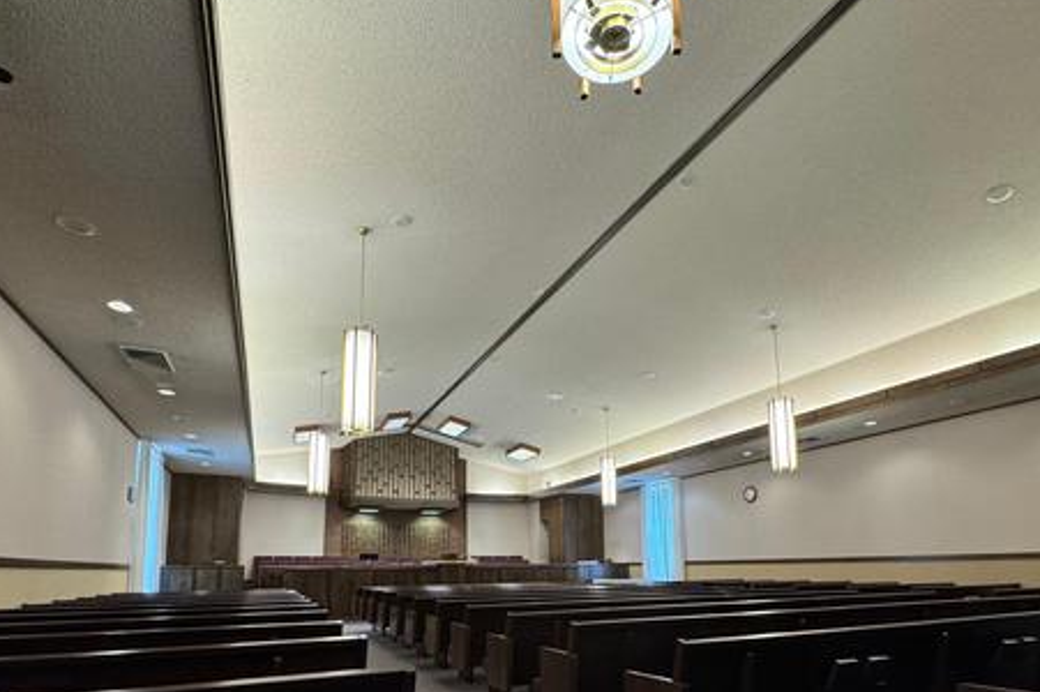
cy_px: 501
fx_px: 577
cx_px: 538
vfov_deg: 59.3
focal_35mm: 20
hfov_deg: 84.0
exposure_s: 1/120
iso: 320
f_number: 2.2
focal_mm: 2.22
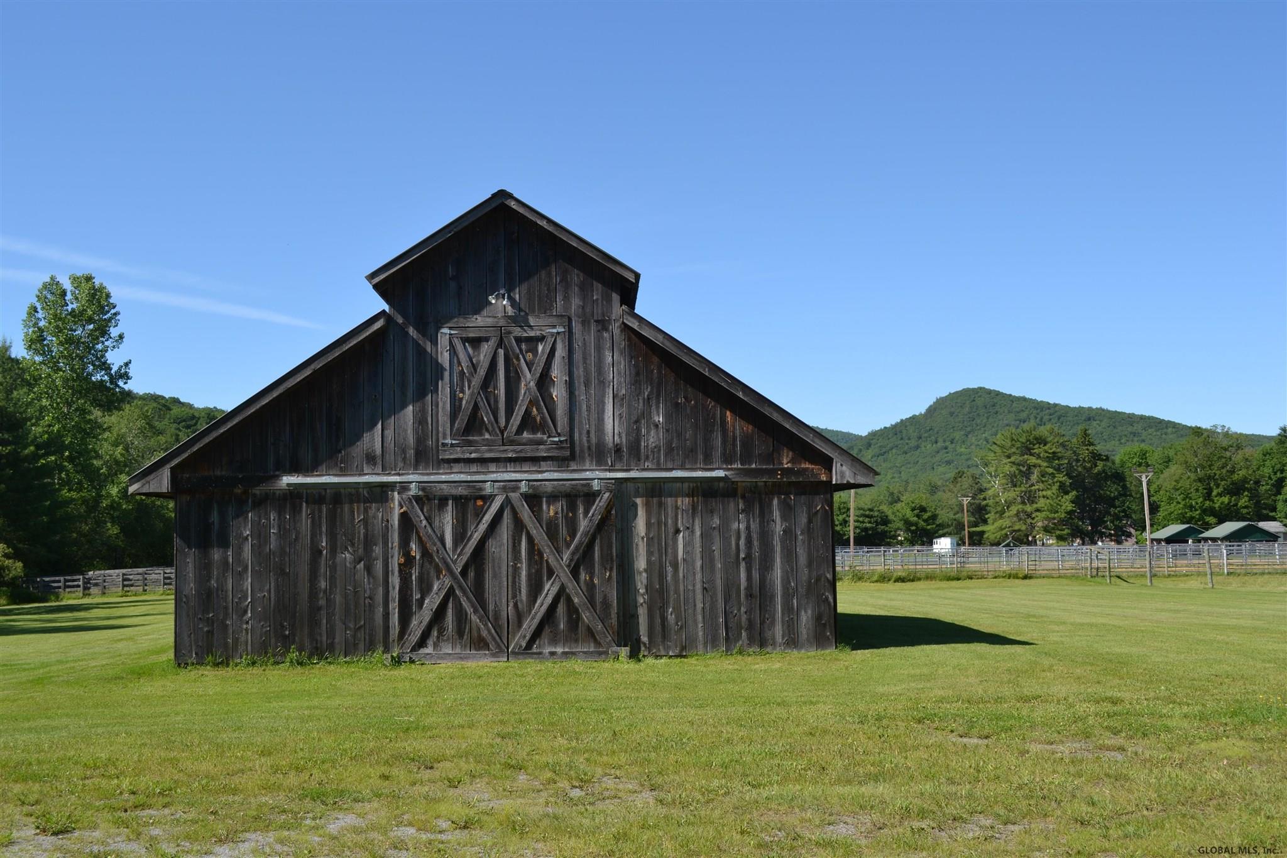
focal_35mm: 36
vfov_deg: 36.9
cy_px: 429
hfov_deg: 53.1
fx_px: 1287
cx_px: 644
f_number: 7.1
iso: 100
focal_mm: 24
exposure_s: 1/200
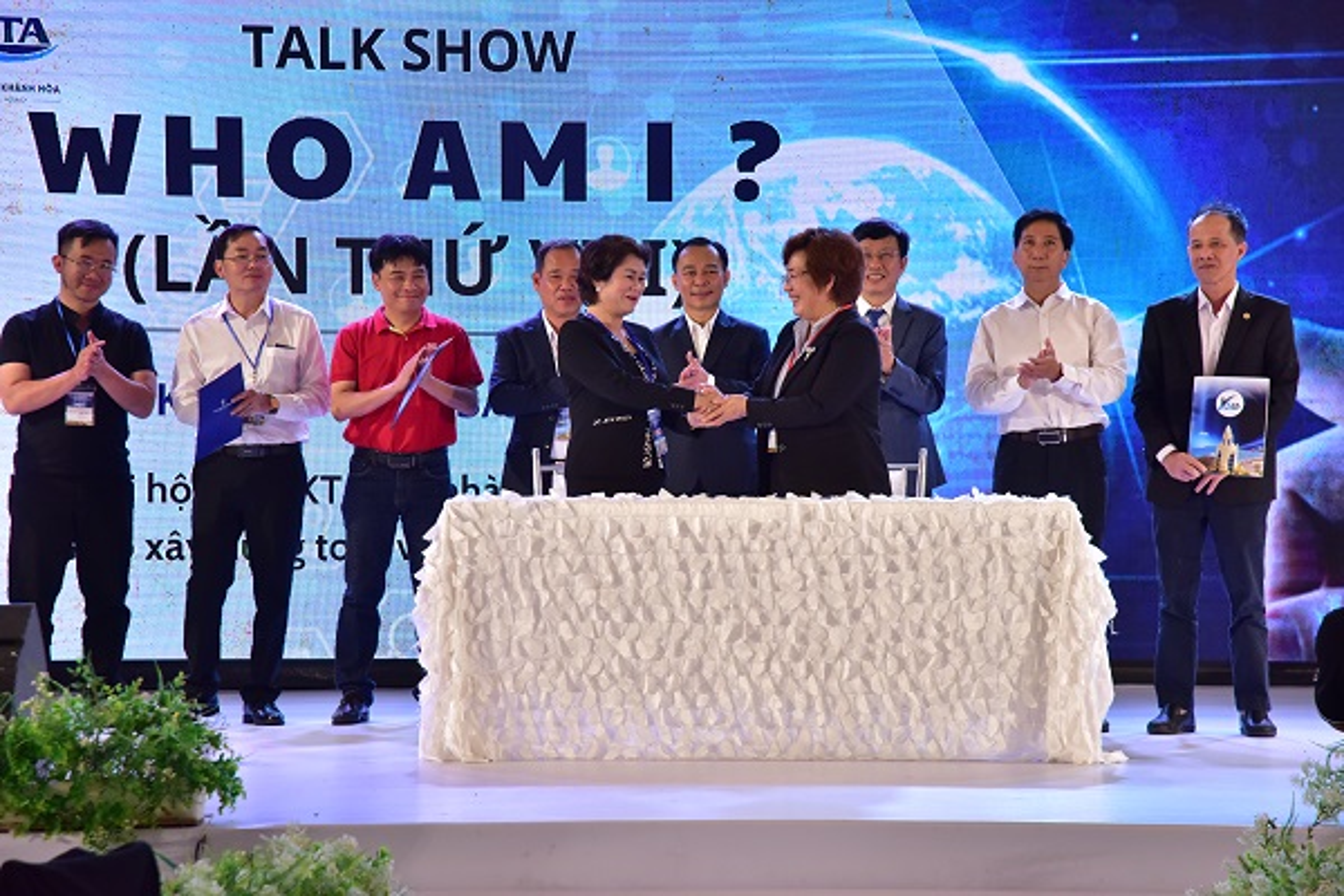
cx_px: 672
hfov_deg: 18.6
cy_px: 448
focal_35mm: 110
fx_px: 4106
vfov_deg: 12.5
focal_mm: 110
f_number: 8
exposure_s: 1/160
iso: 1600
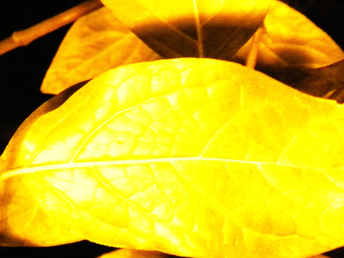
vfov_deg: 13.7
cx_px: -11
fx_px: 1073
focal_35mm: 108
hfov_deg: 17.7
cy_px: 125
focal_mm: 9.1
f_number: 4.3
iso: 800
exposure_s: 1/72.8
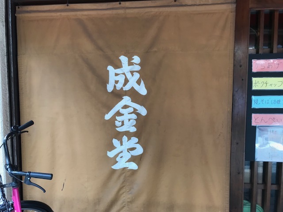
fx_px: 229
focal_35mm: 28
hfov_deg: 63.4
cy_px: 106
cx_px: 142
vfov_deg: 49.7
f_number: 1.8
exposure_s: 1/120
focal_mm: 3.99
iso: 32
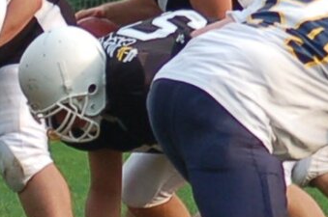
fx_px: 10626
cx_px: 56
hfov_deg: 1.8
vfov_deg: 1.2
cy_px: 47
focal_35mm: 1168
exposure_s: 1/1000
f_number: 4.2
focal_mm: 120
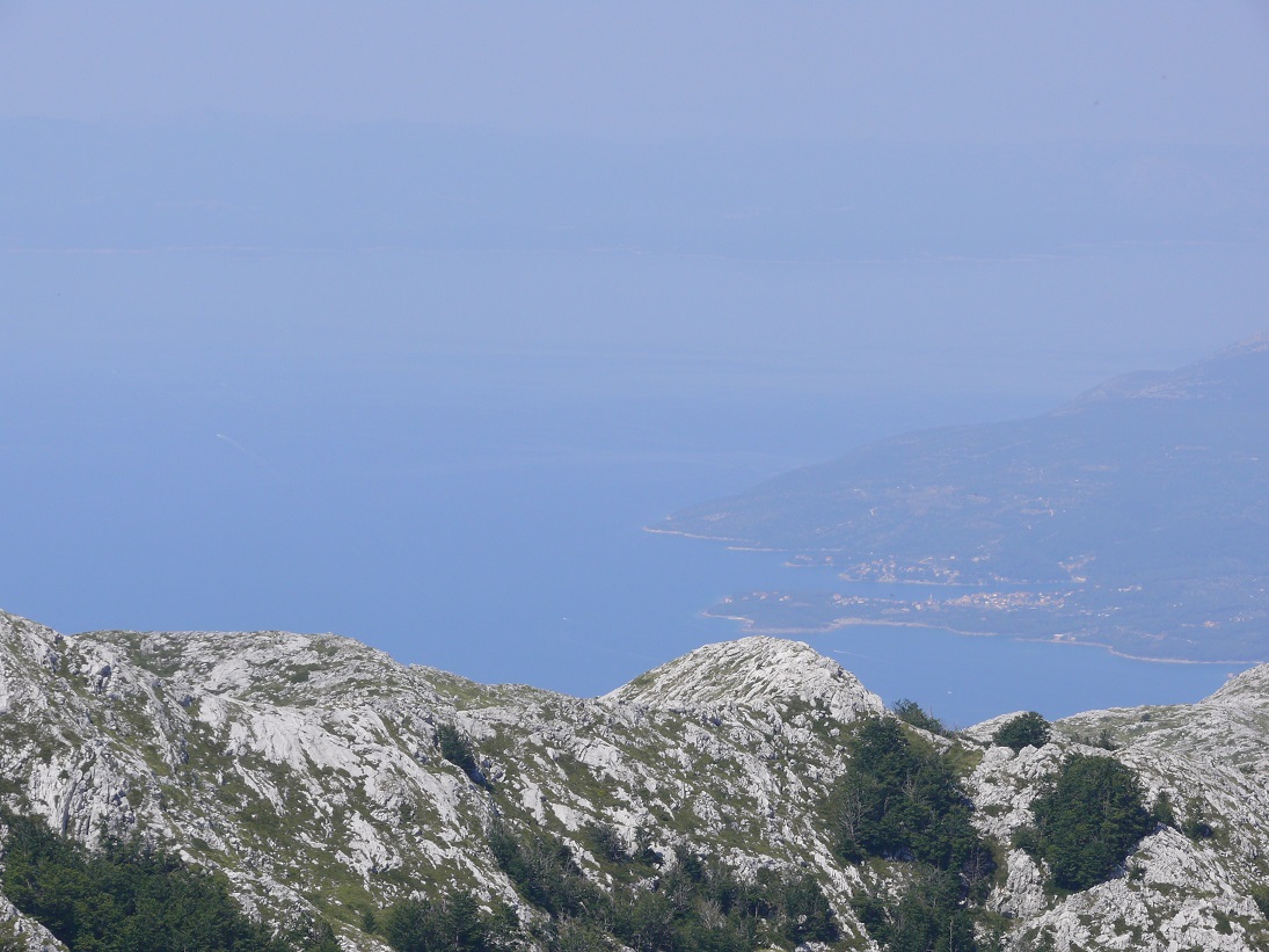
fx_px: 6048
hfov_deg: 12.0
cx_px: 634
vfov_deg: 9.0
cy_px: 476
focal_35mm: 165
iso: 100
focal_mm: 34.8
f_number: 7.1
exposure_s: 1/400
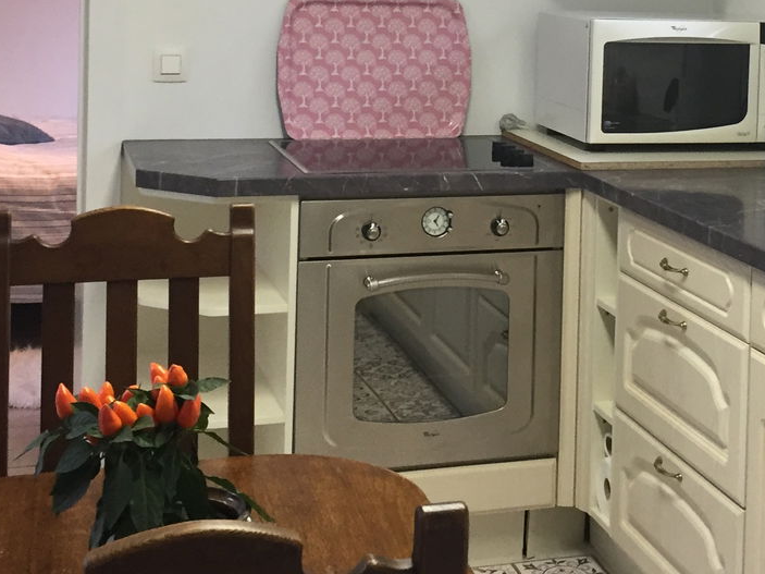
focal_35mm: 66
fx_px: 1458
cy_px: -1
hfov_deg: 29.2
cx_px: 513
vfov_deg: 21.5
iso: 80
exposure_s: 1/33
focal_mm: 4.15
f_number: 2.2
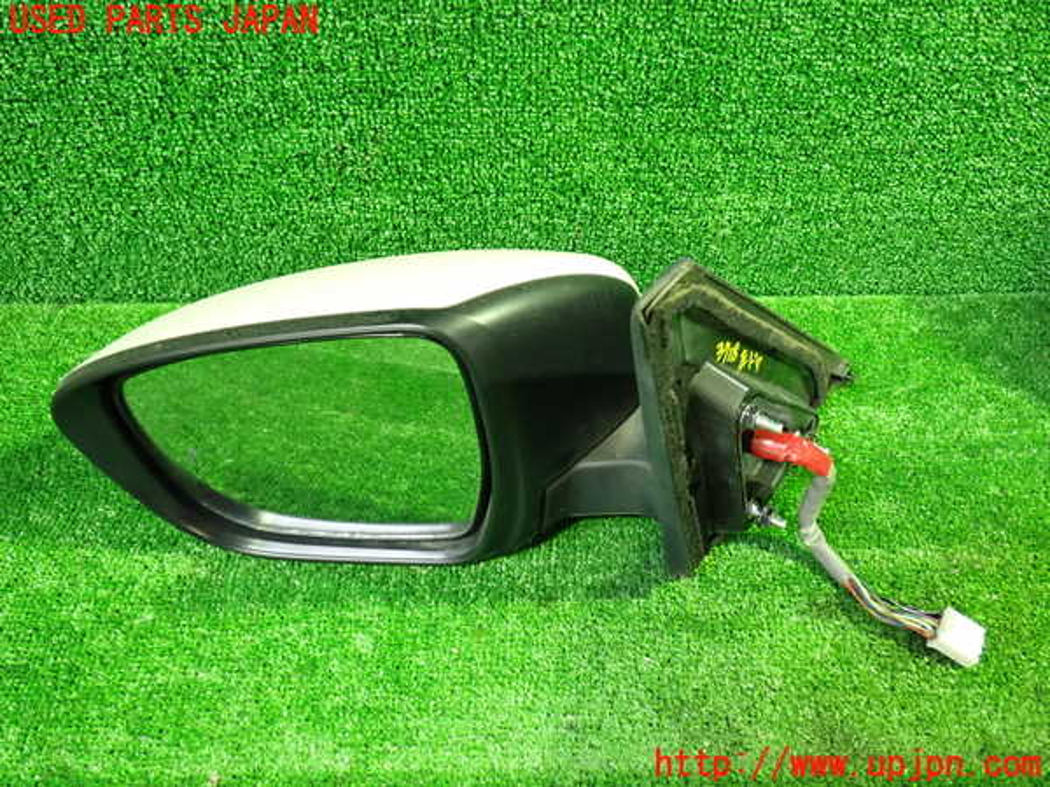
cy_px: 394
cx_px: 525
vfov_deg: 46.8
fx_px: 910
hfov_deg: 60.0
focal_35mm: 30
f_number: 2.3
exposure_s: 1/20
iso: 800
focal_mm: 5.4
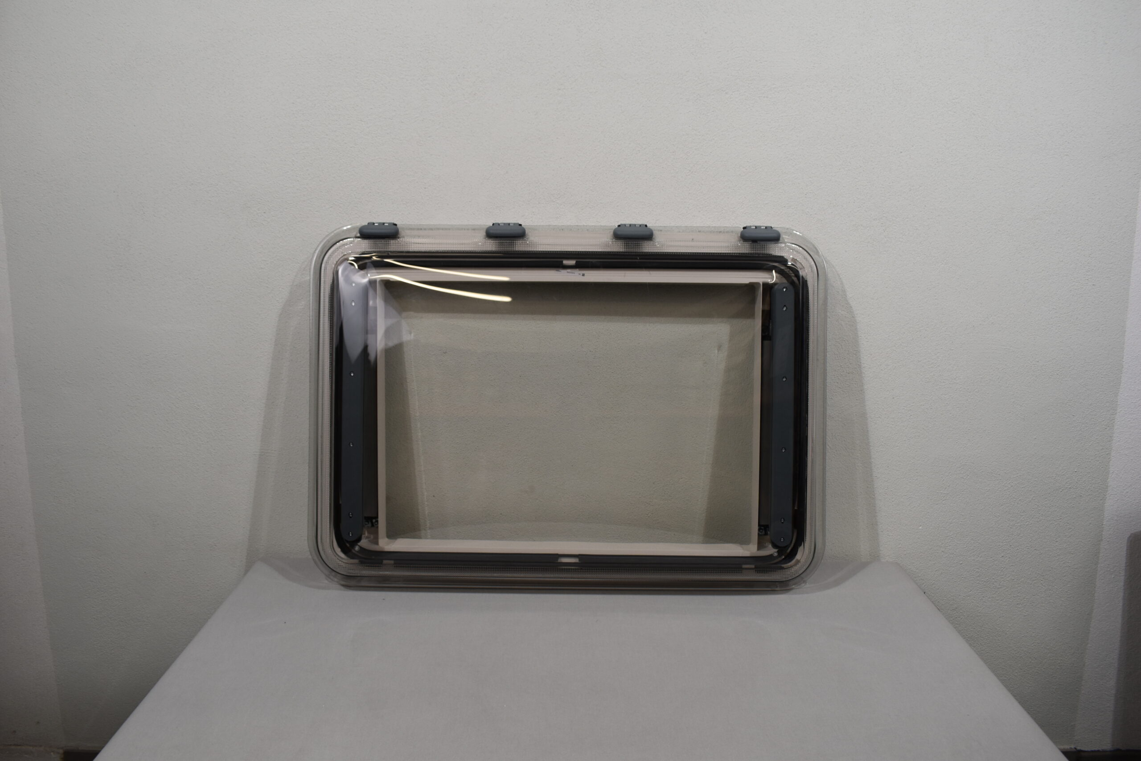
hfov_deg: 61.9
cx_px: 570
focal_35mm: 30
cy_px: 380
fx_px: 951
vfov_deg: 43.6
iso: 360
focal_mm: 20
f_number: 5.6
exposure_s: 1/125
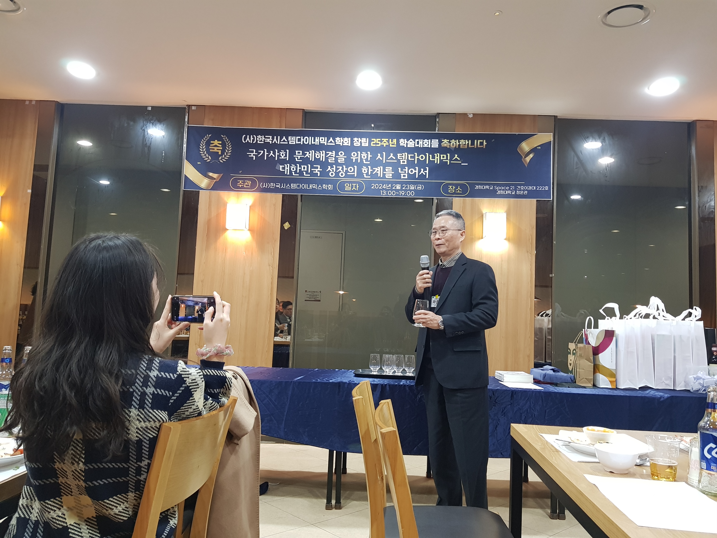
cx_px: 358
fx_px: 539
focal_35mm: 26
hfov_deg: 67.3
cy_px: 269
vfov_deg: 53.1
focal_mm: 4.3
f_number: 1.7
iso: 200
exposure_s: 1/30
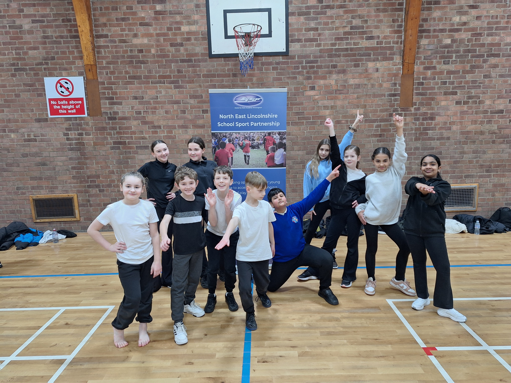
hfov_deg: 73.9
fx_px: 340
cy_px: 192
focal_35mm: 23
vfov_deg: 58.9
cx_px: 256
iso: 80
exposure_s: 1/50
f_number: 1.8
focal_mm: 5.54
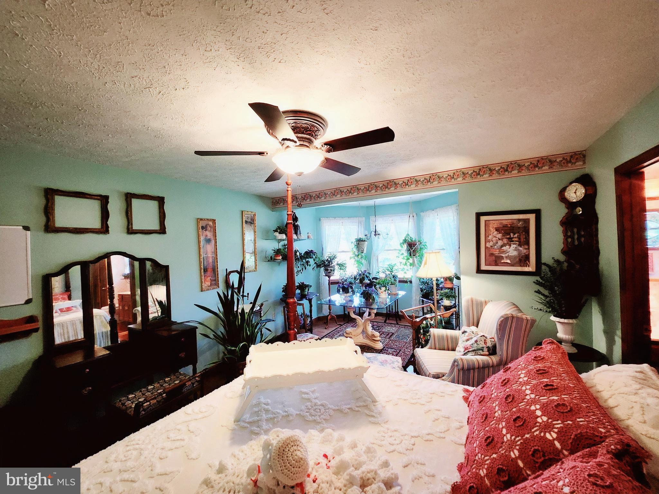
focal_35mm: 13
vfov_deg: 89.9
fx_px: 247
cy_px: 247
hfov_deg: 106.2
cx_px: 330
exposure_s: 1/60.2
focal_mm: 1.7
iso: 320
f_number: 2.2
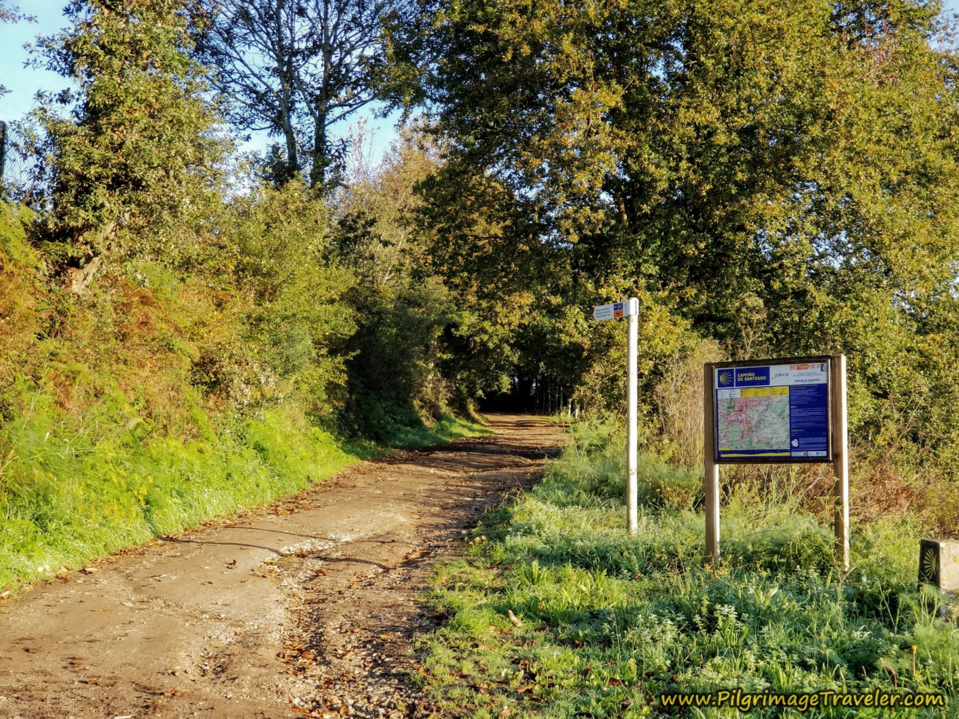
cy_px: 360
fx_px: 1441
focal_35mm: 52
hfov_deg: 36.8
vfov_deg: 28.0
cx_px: 480
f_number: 2.4
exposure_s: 1/119
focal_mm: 6
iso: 25
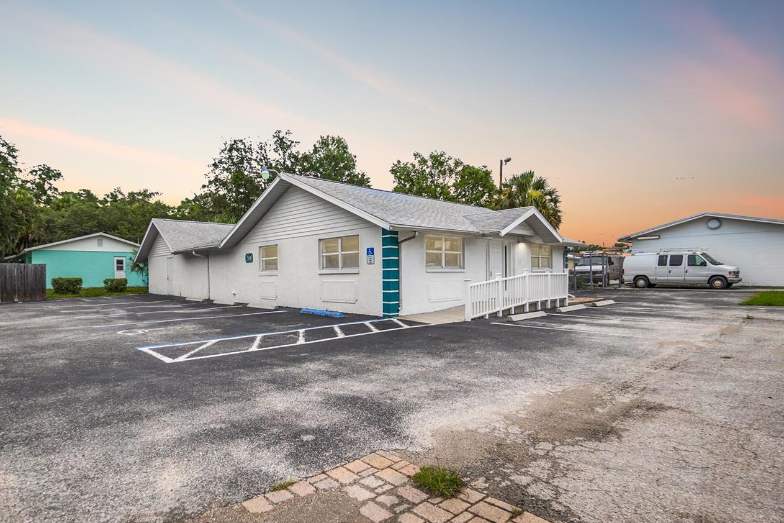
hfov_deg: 86.7
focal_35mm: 19
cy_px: 277
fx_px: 414
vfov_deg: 64.5
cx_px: 355
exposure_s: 1/1600
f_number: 4
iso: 125
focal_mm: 10
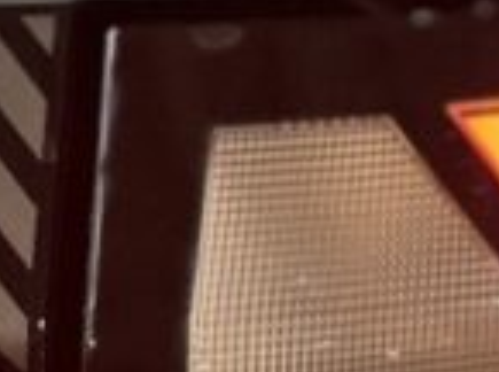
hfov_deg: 11.6
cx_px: 406
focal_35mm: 170
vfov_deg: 8.6
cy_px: 379
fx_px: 2445
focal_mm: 6.86
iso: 200
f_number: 1.78
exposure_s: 1/50
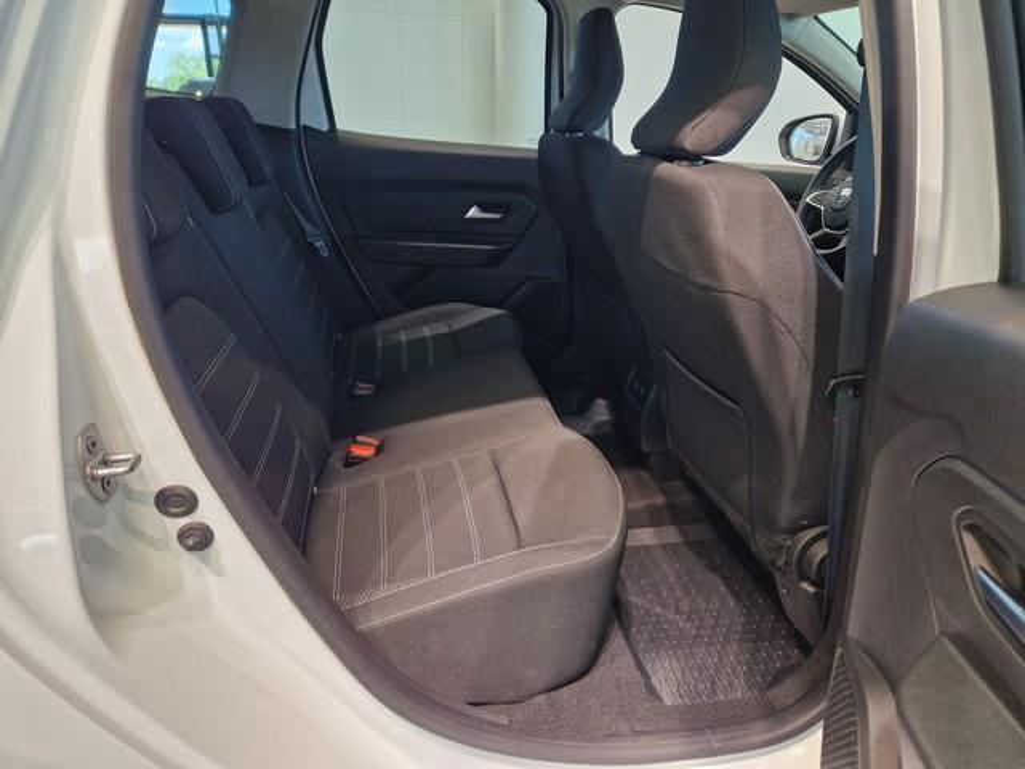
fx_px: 681
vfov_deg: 58.9
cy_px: 384
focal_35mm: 23
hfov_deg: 73.9
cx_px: 512
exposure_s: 1/100
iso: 125
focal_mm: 5.4
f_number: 1.8
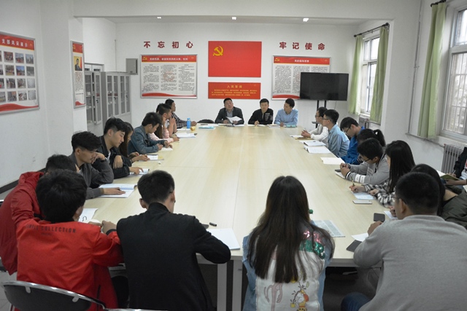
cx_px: 234
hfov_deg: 37.8
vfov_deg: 25.8
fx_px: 681
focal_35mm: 52
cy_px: 156
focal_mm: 35
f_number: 4.5
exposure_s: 1/400
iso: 4000
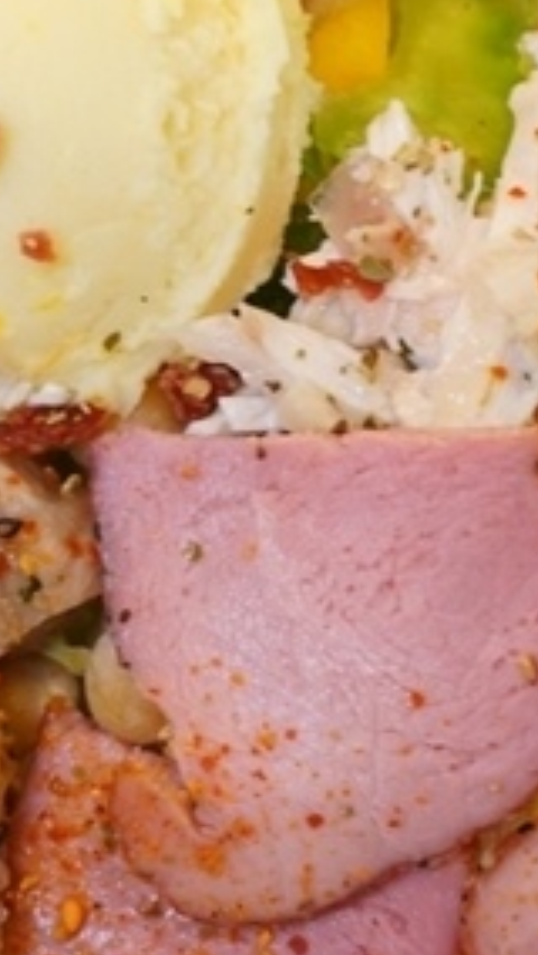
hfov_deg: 10.2
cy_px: 331
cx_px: 289
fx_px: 3012
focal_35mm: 119
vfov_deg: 18.0
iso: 500
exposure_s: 1/60
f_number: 4
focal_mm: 21
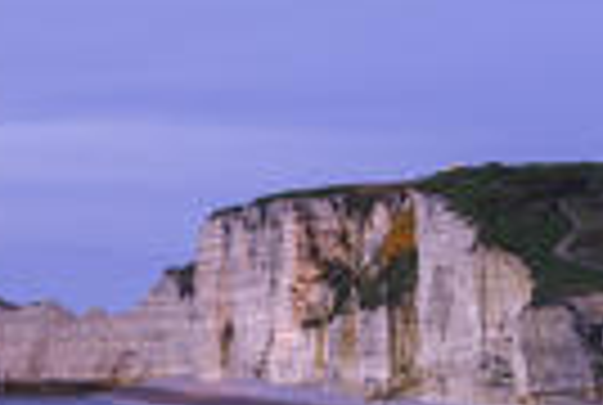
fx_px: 2619
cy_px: 666
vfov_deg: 8.6
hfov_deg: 12.5
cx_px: 920
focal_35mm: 156
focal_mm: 35
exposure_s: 20
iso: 100
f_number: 8
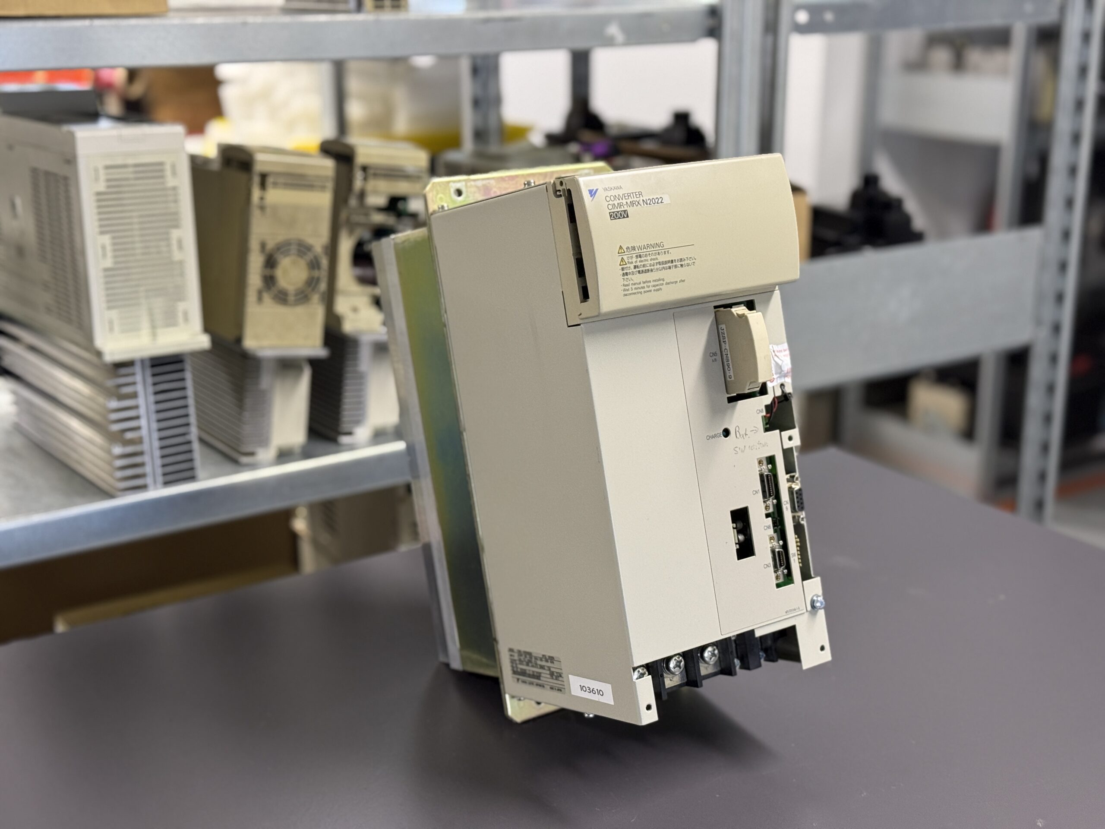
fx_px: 1532
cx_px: 552
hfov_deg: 39.7
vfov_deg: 30.3
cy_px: 414
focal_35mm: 48
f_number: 1.78
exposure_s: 1/50
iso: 250
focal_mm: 6.76
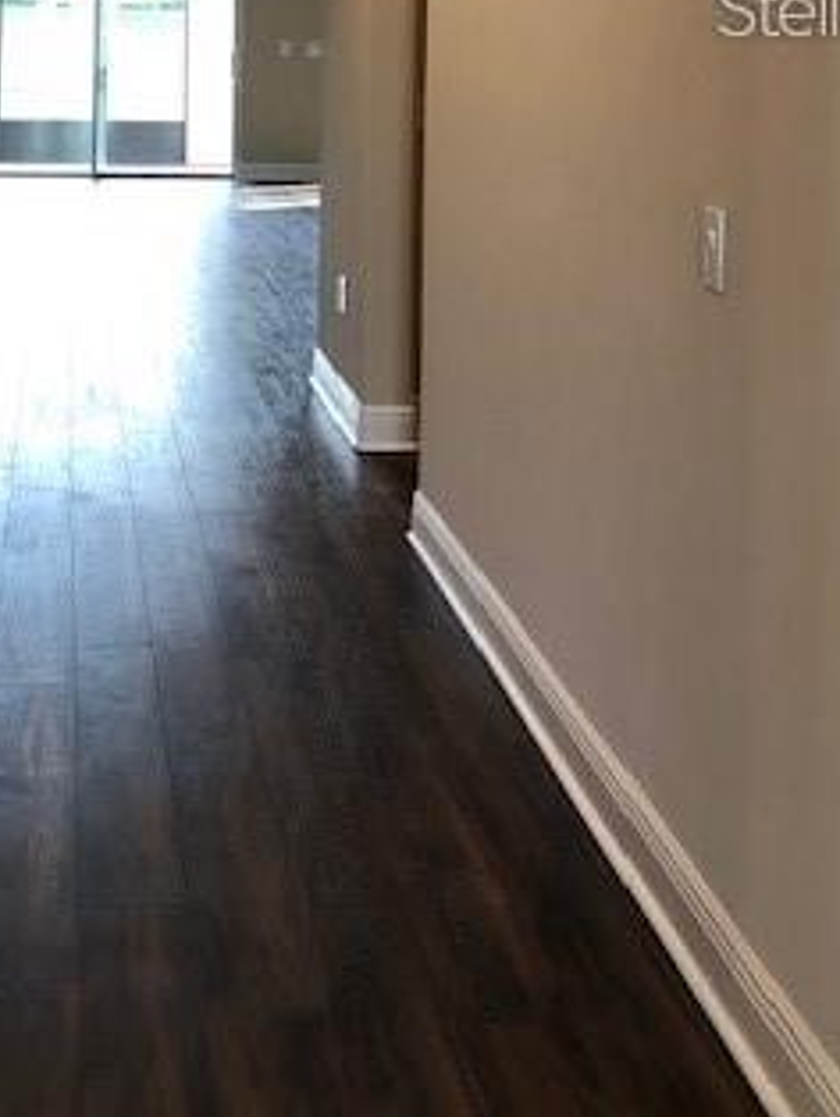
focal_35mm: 57
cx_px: 199
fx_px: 1842
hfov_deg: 25.4
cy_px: 7
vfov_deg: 31.3
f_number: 1.8
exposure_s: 1/24
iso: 40
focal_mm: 3.99
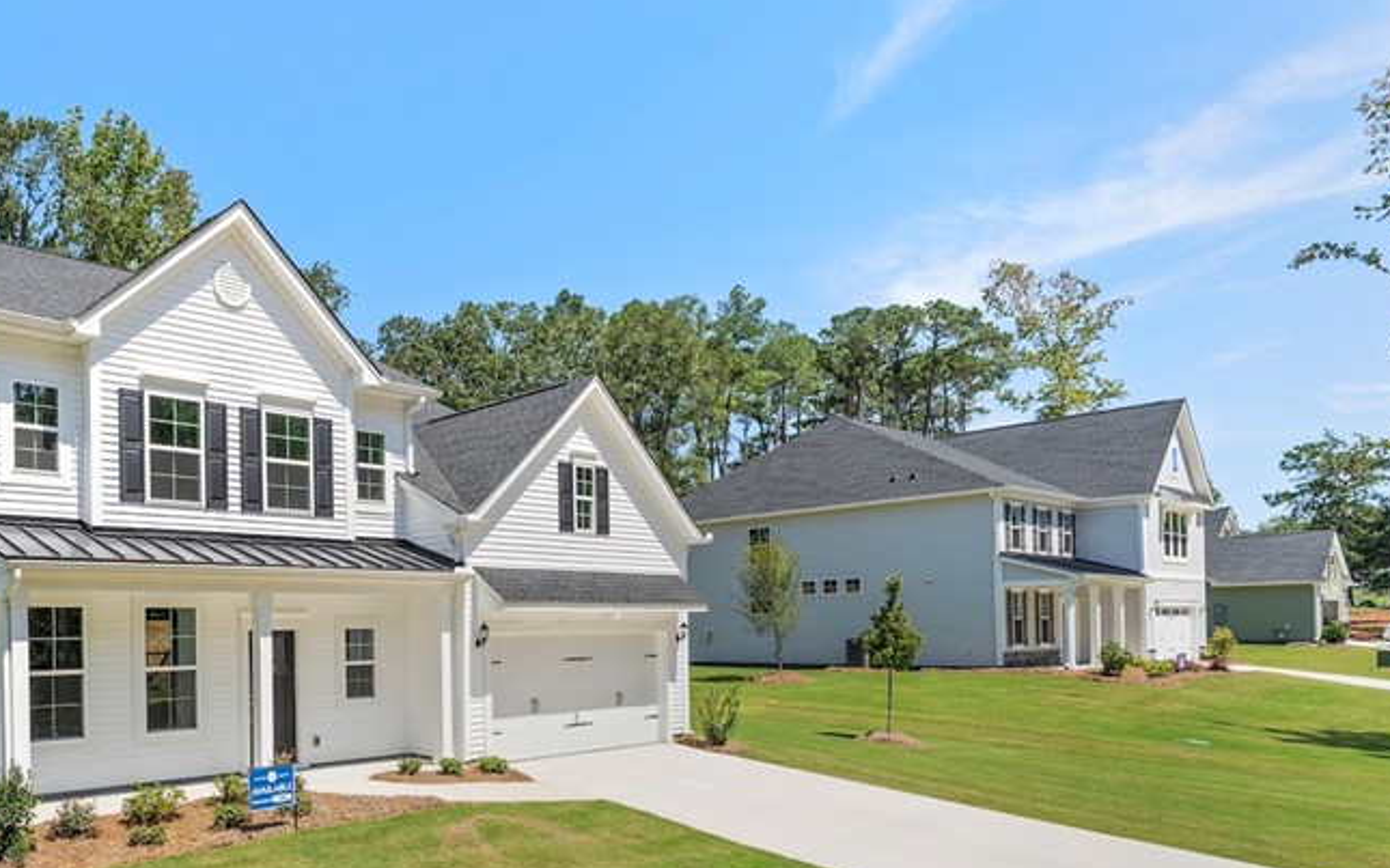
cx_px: 246
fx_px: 909
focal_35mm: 24
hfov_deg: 66.7
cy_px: 606
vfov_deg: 49.8
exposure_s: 1/60
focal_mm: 14
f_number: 6.3
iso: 100
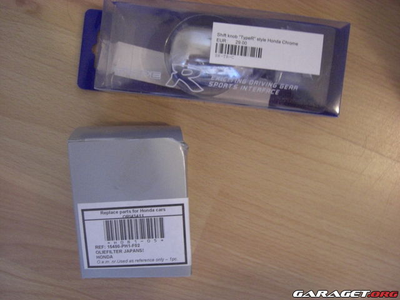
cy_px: 150
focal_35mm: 38
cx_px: 200
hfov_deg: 49.0
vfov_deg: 37.7
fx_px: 439
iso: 800
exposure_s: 1/15
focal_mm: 7.9
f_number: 2.8
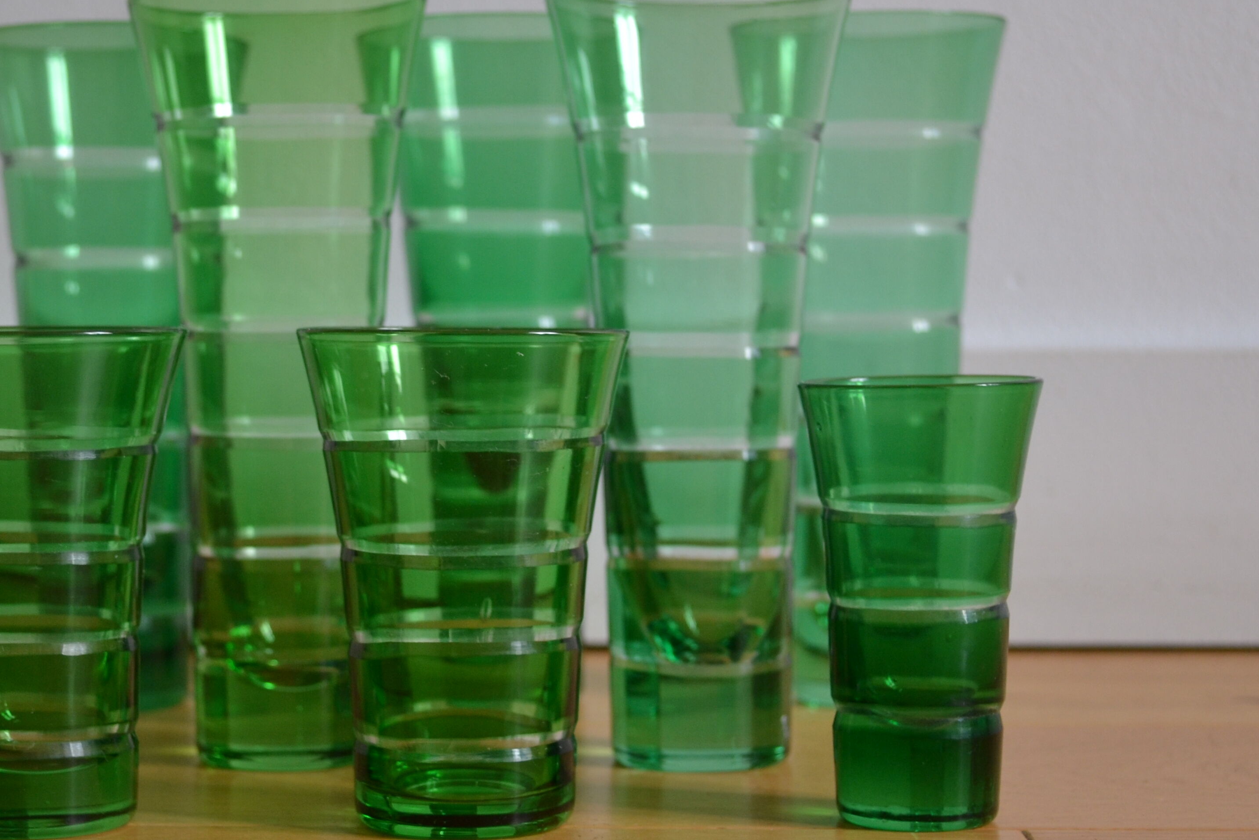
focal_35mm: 82
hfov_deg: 24.7
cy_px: 426
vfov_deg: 16.7
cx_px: 464
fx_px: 2868
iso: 400
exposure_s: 1/60
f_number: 5
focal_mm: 34
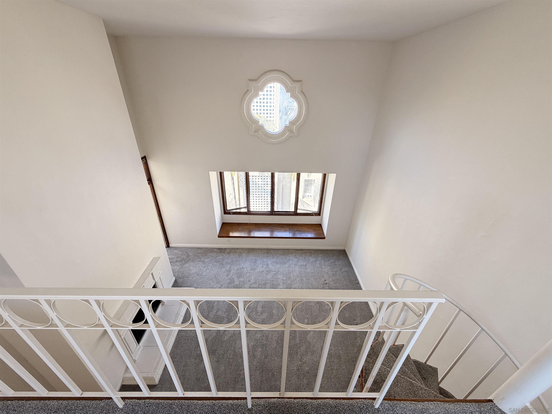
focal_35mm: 14
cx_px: 276
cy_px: 207
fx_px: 223
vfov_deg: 85.7
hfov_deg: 102.1
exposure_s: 1/121
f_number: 2.2
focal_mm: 2.22
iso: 100
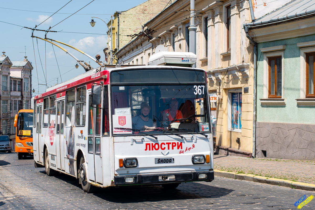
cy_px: 105
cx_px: 158
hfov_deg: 39.6
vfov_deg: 27.0
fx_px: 438
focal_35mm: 50
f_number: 4.5
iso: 160
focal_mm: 50
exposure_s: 1/500
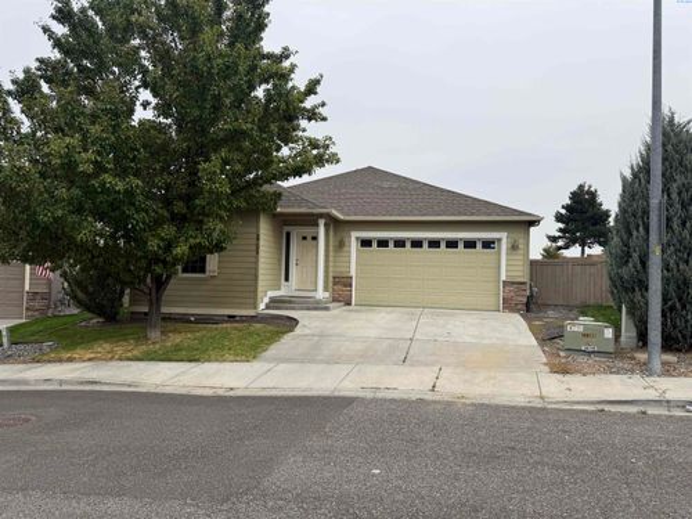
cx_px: 346
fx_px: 480
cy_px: 260
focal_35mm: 24
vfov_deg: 56.8
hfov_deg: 71.6
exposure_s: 1/3759
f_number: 1.78
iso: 80
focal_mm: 6.76
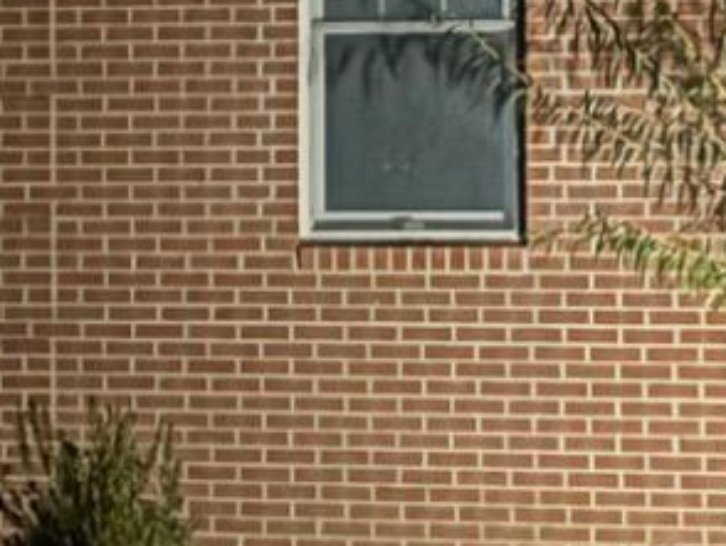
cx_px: -346
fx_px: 3799
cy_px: 166
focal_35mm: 181
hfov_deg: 10.6
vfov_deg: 8.2
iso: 800
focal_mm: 5.96
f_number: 1.6
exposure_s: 1/9
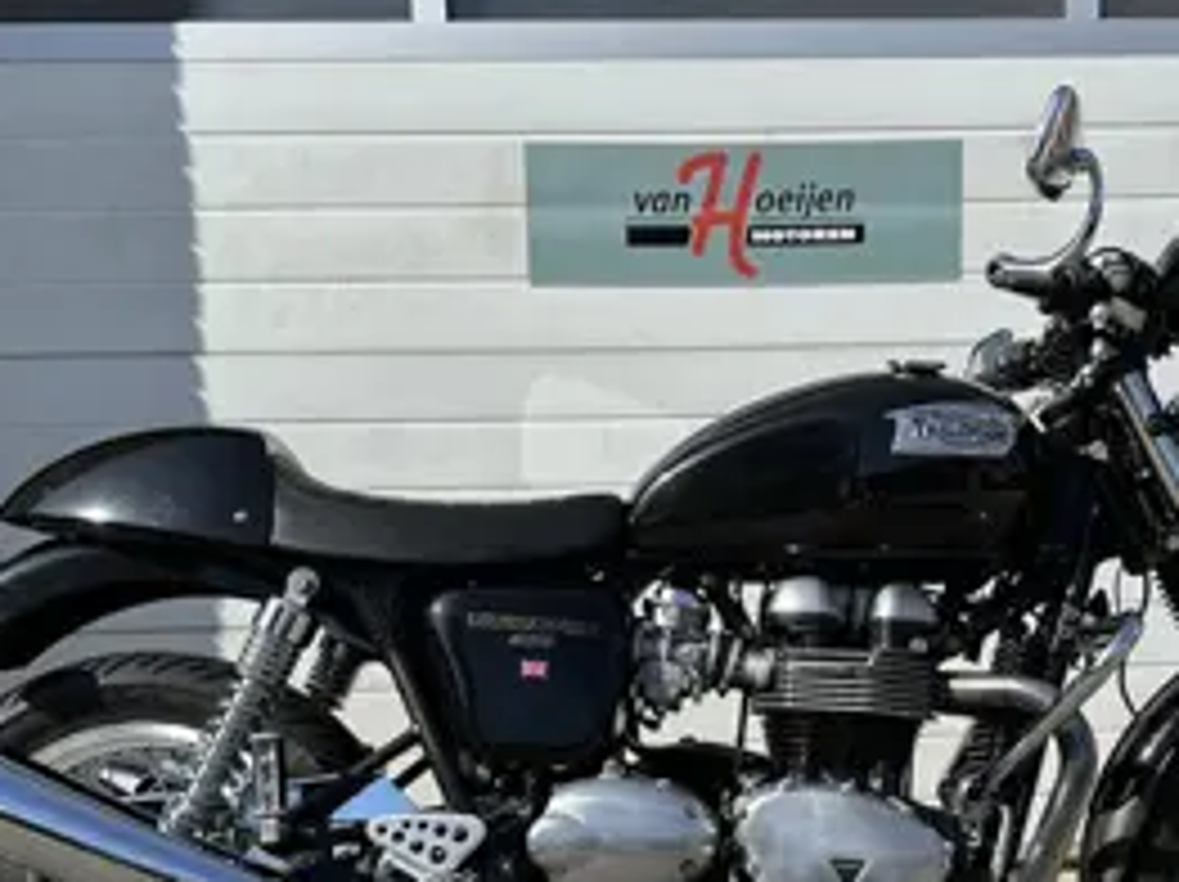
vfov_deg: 32.2
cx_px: 711
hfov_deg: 42.8
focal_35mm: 44
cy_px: 670
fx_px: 1497
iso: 80
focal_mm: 6.86
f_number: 1.78
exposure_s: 1/4545
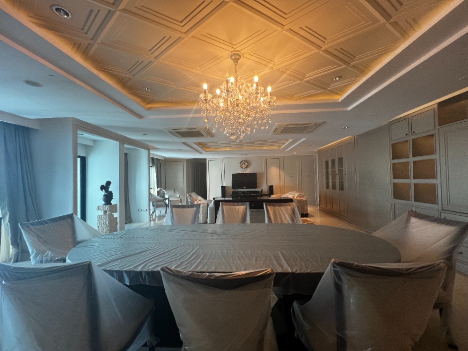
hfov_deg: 106.2
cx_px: 234
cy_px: 176
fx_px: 176
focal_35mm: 13
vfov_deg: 89.9
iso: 125
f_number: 1.8
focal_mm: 1.57
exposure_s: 1/100
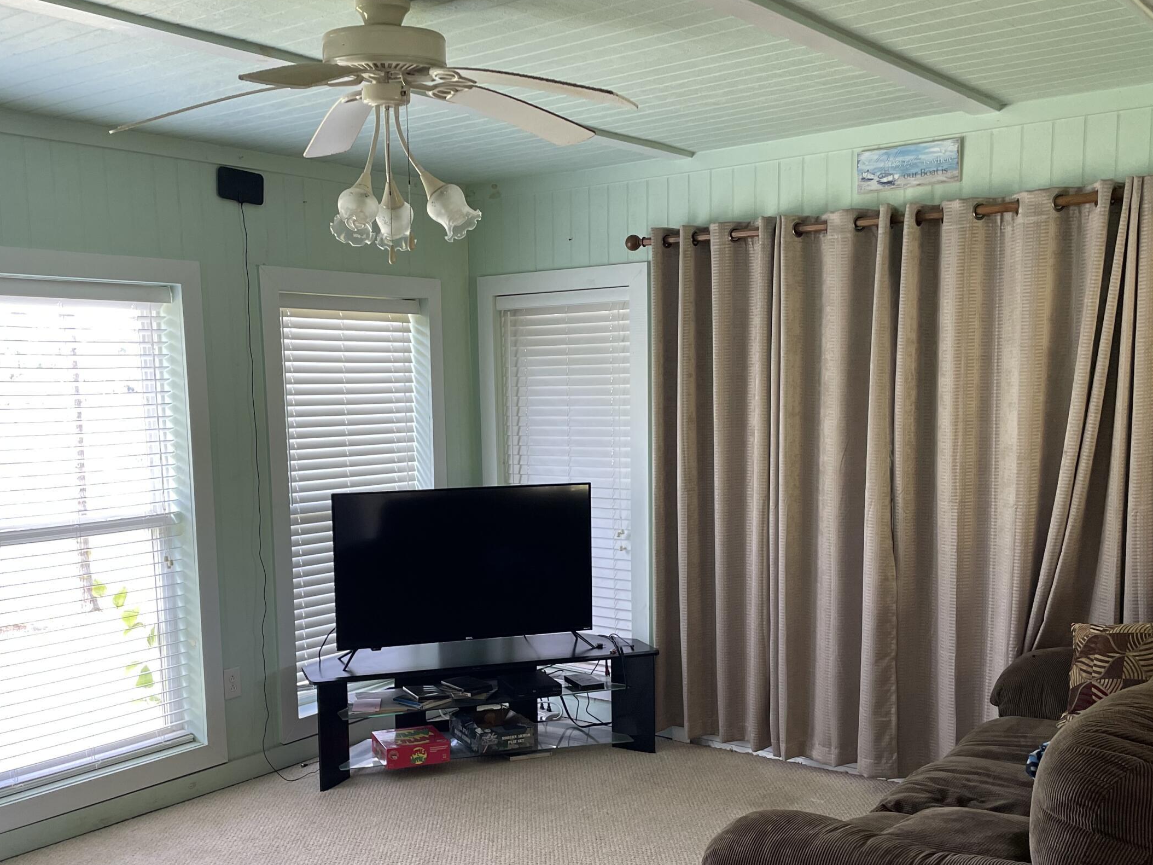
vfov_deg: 38.4
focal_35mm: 37
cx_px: 528
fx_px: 1232
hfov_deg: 50.1
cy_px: 538
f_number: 1.6
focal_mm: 4.2
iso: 125
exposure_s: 1/115
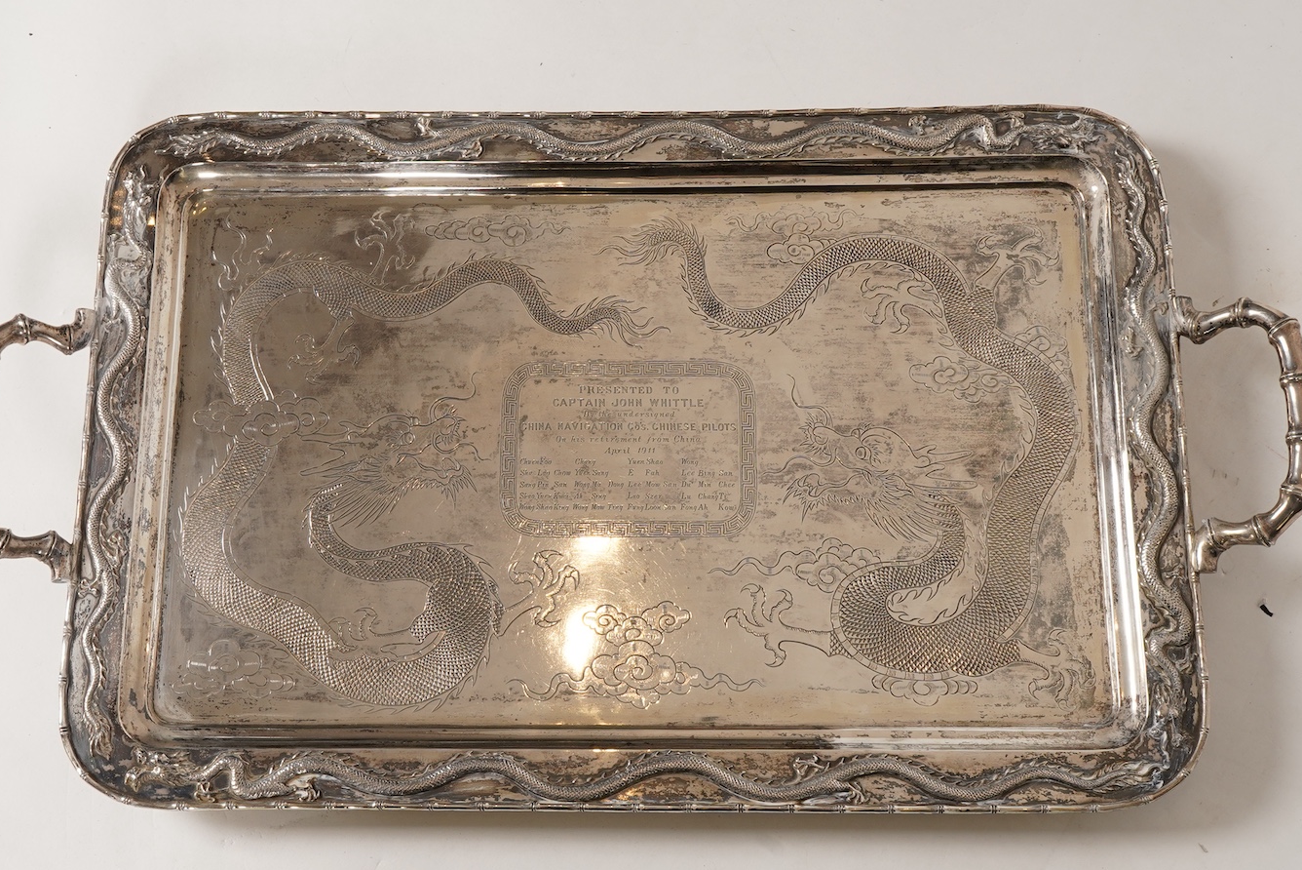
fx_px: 1918
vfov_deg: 25.5
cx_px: 612
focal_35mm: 53
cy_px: 450
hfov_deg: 37.5
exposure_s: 1/125
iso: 400
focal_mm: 30
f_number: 22
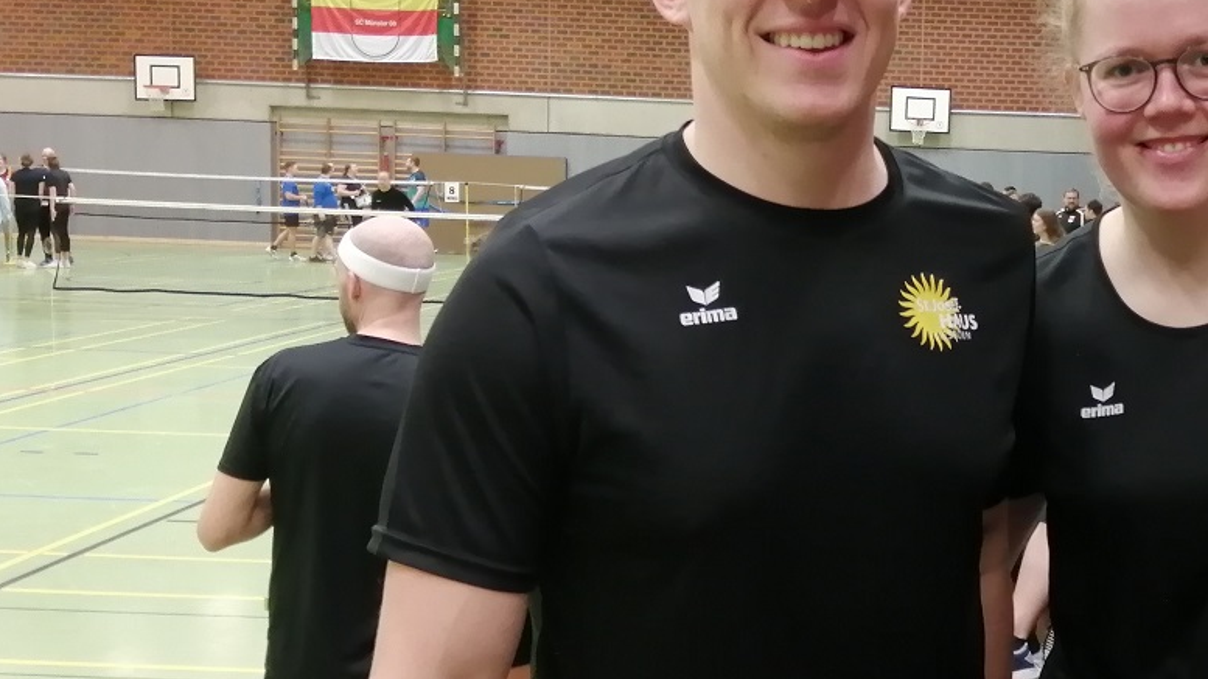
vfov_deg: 21.4
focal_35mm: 56
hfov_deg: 36.0
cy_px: 356
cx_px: 961
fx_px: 1794
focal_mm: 3.6
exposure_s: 1/33.3
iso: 160
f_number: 1.8
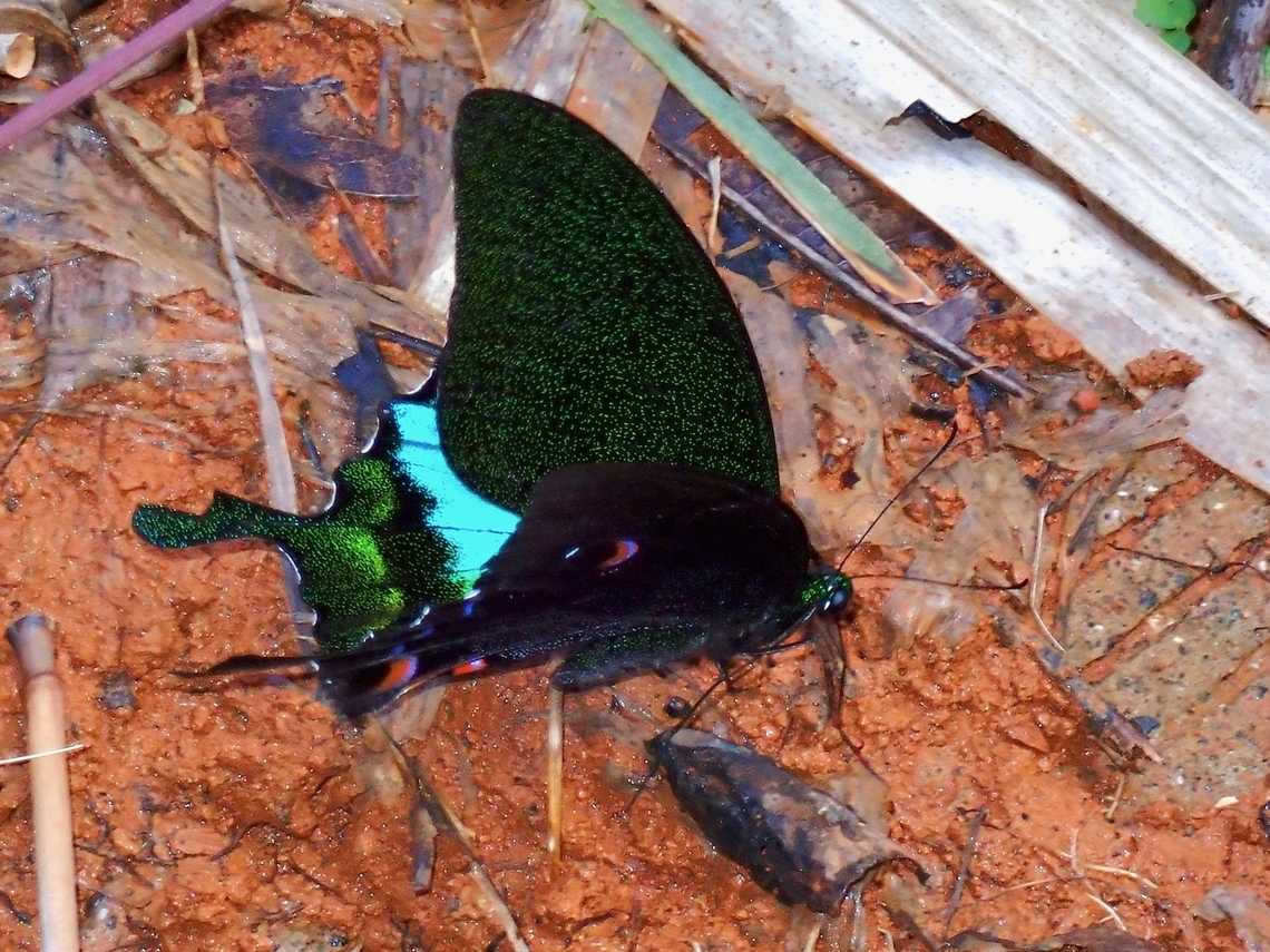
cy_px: 476
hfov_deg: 19.6
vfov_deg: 14.8
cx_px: 635
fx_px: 3669
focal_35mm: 100
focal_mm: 18
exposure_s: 1/200
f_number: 6.3
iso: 200
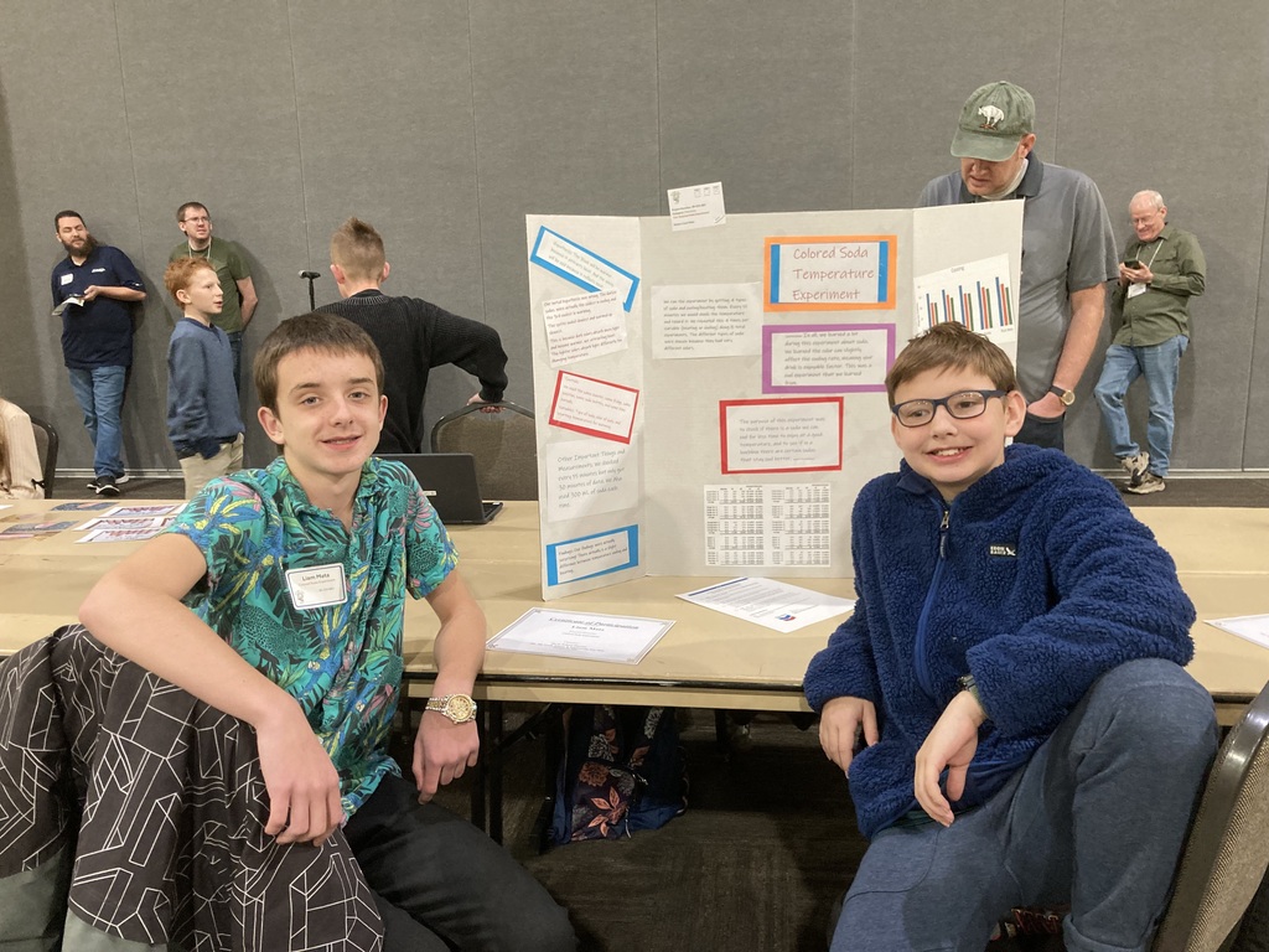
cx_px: 634
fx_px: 1026
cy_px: 476
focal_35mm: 28
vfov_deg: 49.7
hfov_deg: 63.4
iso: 250
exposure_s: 1/40
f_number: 1.8
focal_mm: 3.99
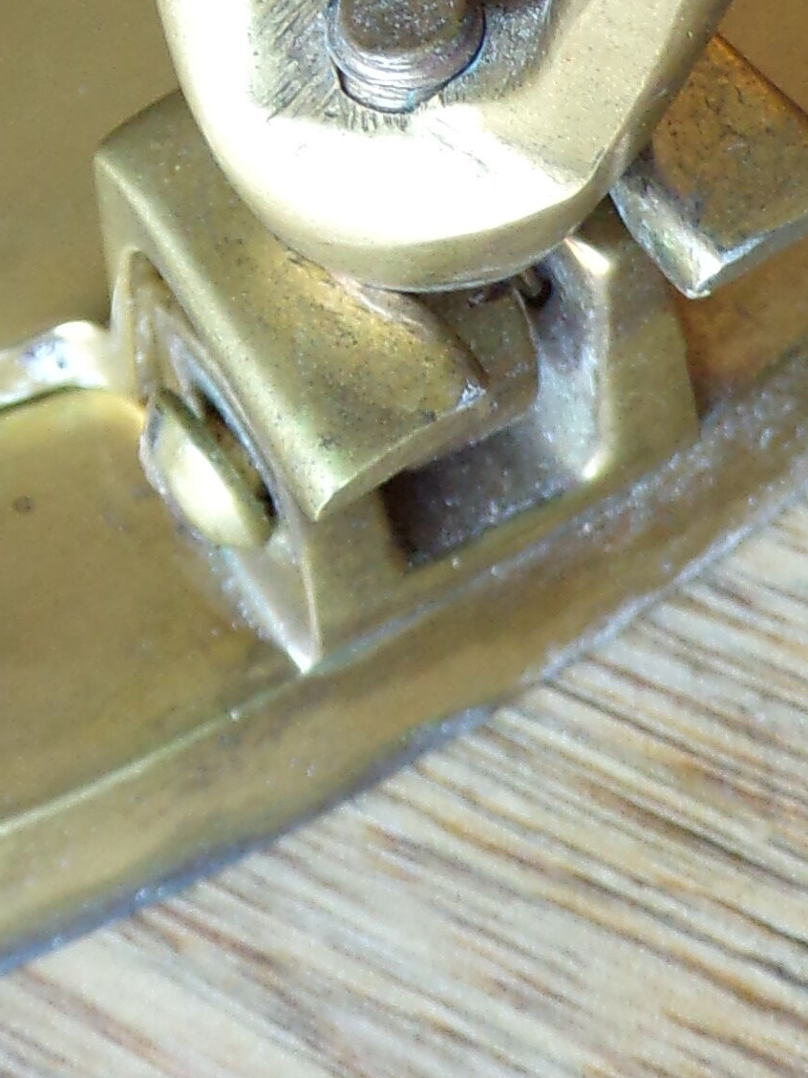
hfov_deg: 15.0
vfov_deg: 19.4
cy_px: -19
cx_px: 606
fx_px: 3050
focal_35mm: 98
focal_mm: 4.3
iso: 190
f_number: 3
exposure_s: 1/34
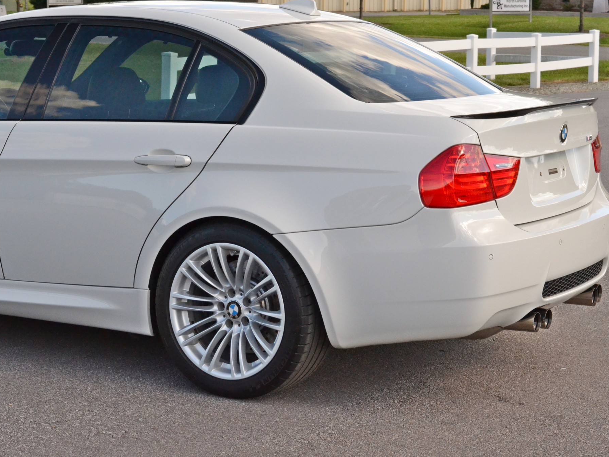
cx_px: 299
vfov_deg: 18.0
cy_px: 227
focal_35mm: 82
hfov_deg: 23.8
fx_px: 1443
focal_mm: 50
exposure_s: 1/500
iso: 1600
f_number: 11
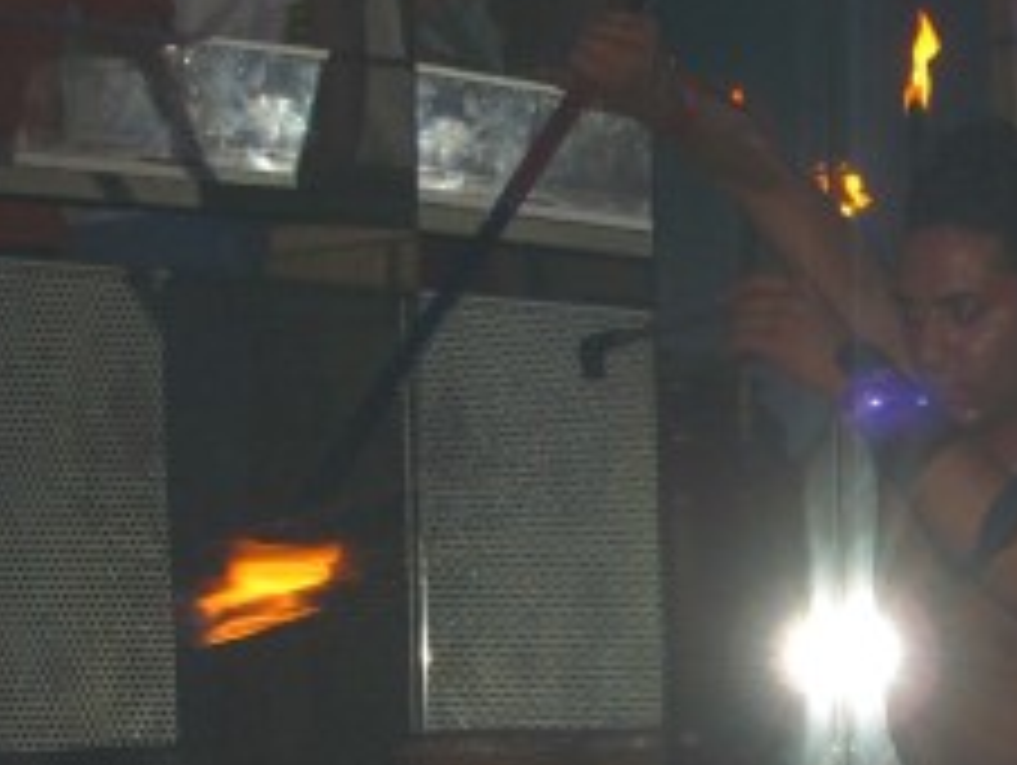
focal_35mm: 151
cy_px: 482
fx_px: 4441
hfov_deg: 13.0
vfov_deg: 9.8
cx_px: 878
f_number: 3.6
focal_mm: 11.8
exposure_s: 1/60
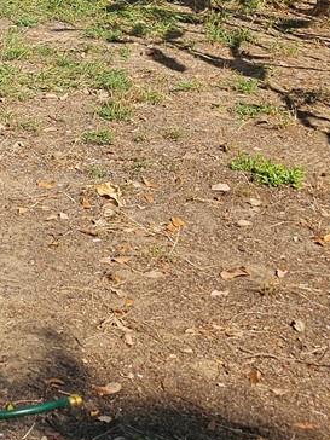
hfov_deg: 13.5
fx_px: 1284
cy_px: -97
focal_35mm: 101
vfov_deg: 18.4
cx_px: -214
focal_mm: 6.3
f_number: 1.7
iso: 10
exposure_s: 1/707
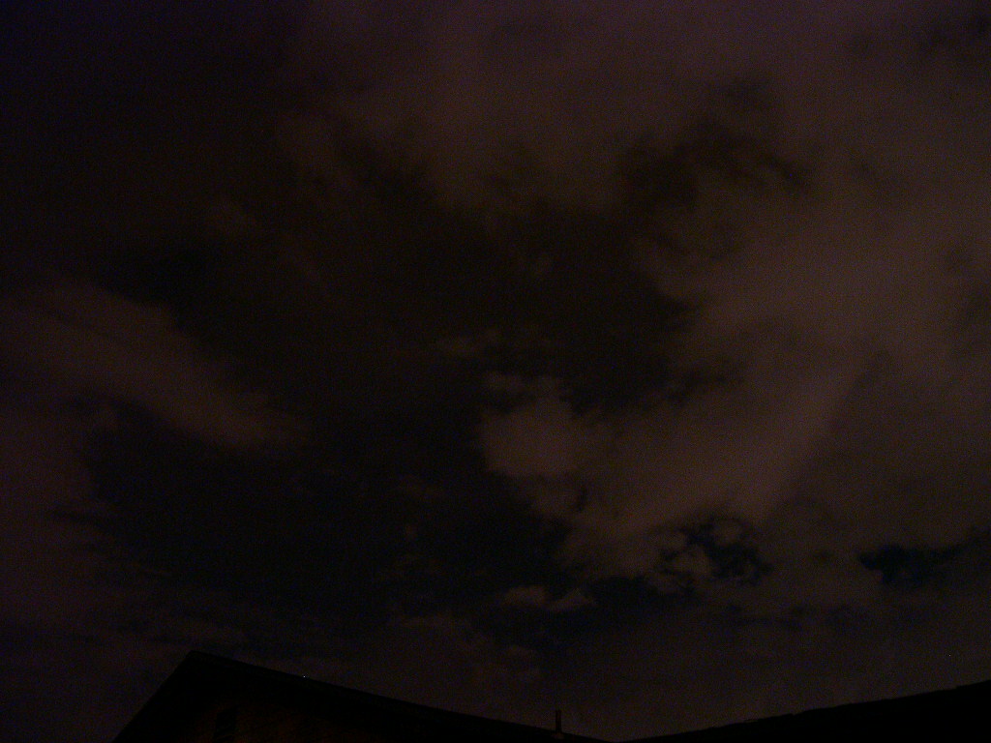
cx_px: 496
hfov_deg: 49.0
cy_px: 372
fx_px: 1088
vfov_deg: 37.7
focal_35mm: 38
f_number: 2.8
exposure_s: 1
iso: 400
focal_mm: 8
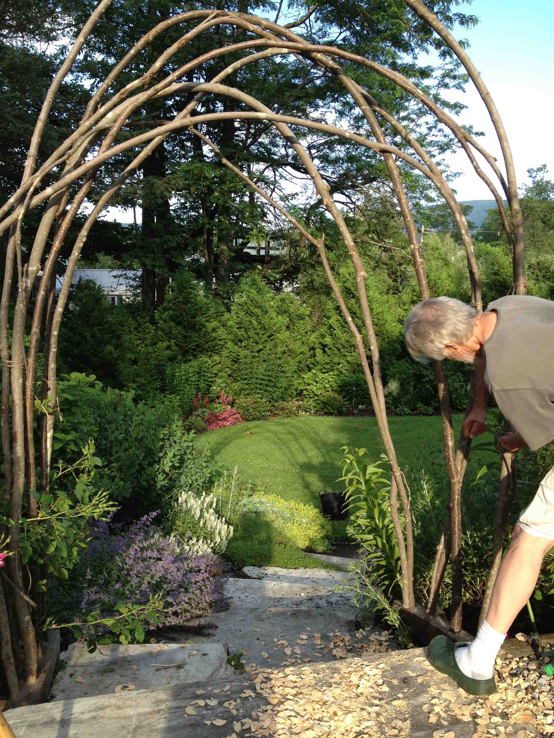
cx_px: 277
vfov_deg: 52.6
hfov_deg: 40.7
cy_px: 369
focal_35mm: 35
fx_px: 747
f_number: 2.4
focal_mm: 4.28
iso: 50
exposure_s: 1/323
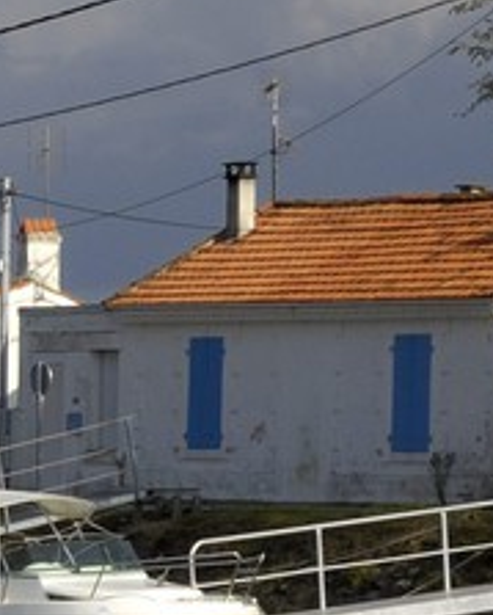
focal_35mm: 282
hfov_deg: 5.0
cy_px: 681
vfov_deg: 6.8
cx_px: -1339
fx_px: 5133
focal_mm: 28
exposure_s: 1/160
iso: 100
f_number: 11
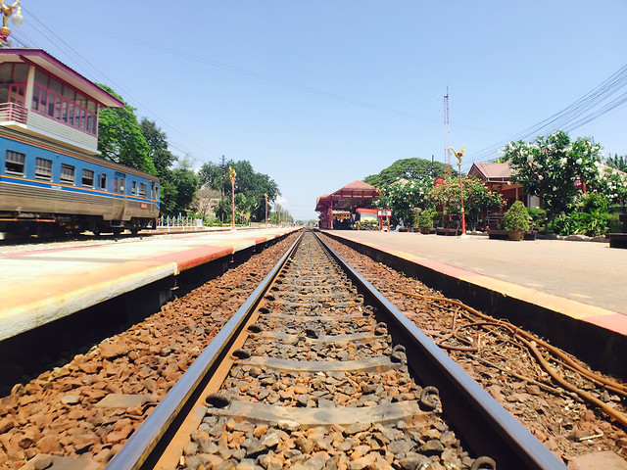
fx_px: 525
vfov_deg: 48.2
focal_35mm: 29
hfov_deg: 61.7
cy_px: 235
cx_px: 314
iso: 32
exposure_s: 1/807
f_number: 2.2
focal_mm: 4.15
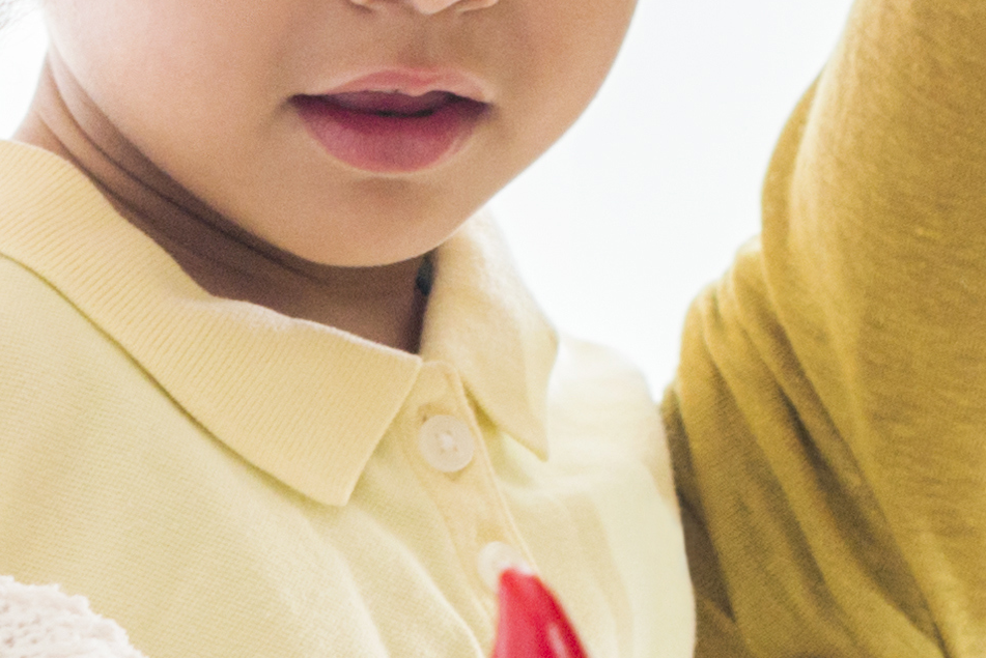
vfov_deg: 3.6
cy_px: 574
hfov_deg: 5.3
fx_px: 10604
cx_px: 262
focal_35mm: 387
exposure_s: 1/125
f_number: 4
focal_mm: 50
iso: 200
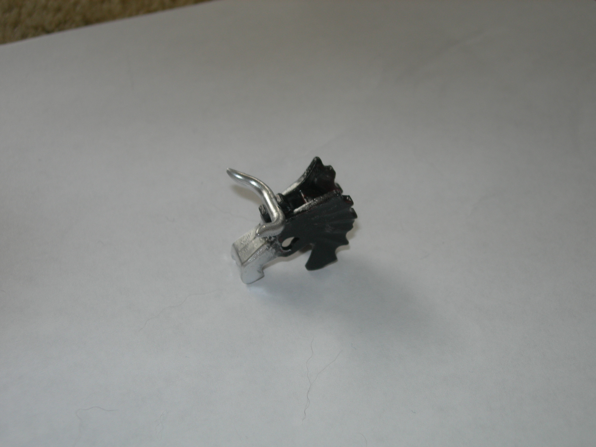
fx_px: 878
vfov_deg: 28.6
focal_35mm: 51
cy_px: 224
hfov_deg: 37.5
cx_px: 298
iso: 50
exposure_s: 1/30
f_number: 3.2
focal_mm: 10.6
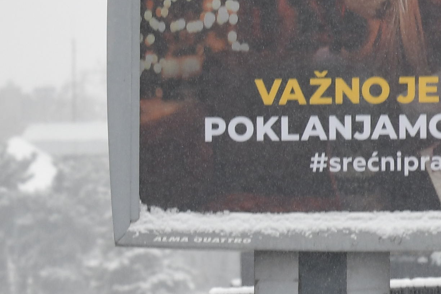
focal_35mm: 1349
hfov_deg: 1.5
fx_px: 16524
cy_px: 368
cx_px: -767
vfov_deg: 1.0
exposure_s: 1/250
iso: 250
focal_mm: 200
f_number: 5
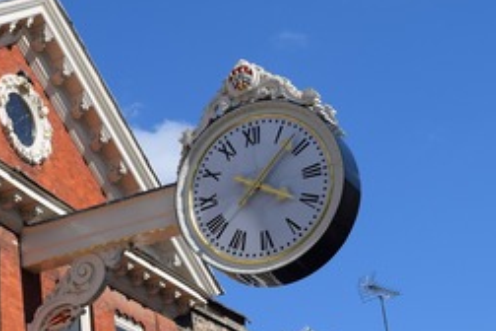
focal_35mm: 100
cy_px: 90
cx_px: 63
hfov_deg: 20.0
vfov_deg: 13.6
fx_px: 1380
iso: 200
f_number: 10
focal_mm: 29
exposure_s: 1/400
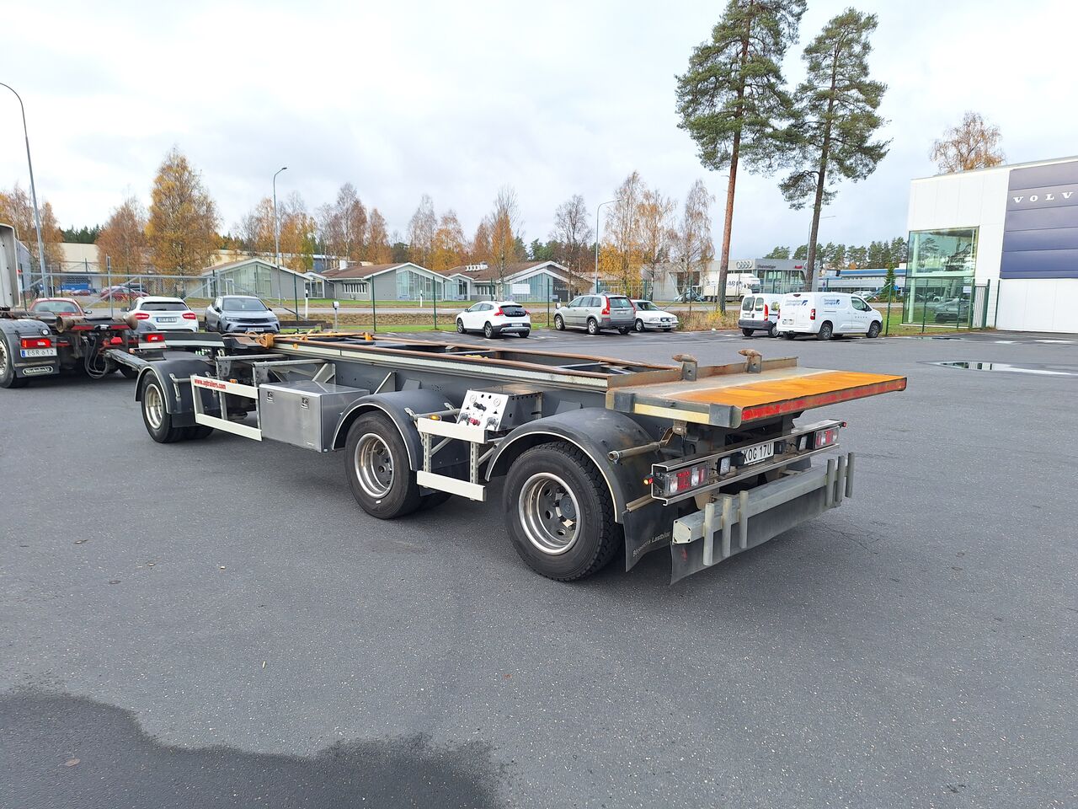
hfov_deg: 73.9
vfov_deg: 58.9
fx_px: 716
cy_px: 404
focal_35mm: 23
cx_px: 539
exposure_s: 1/422
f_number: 1.8
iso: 40
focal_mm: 5.54
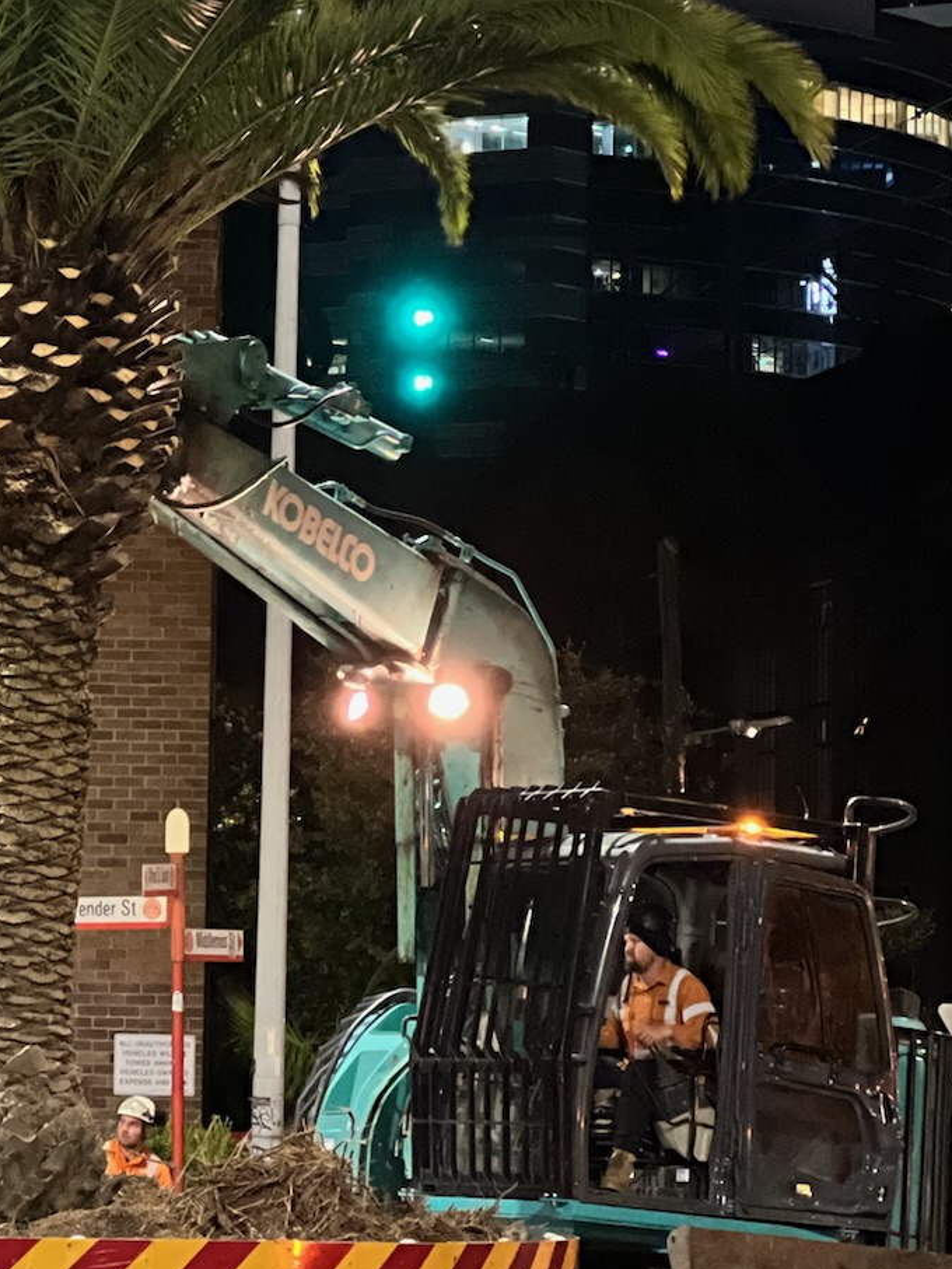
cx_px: 36
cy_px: 424
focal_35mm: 174
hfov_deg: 8.5
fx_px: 6377
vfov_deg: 11.3
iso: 1250
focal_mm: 9
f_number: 2.8
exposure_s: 1/14
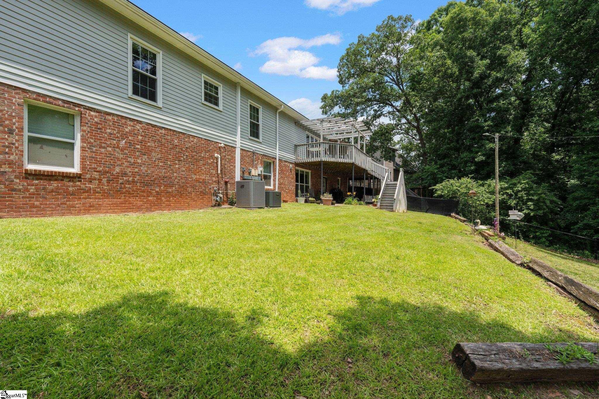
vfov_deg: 73.7
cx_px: 300
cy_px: 200
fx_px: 266
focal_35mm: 16
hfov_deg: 96.7
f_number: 9
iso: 250
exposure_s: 1/400
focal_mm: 16
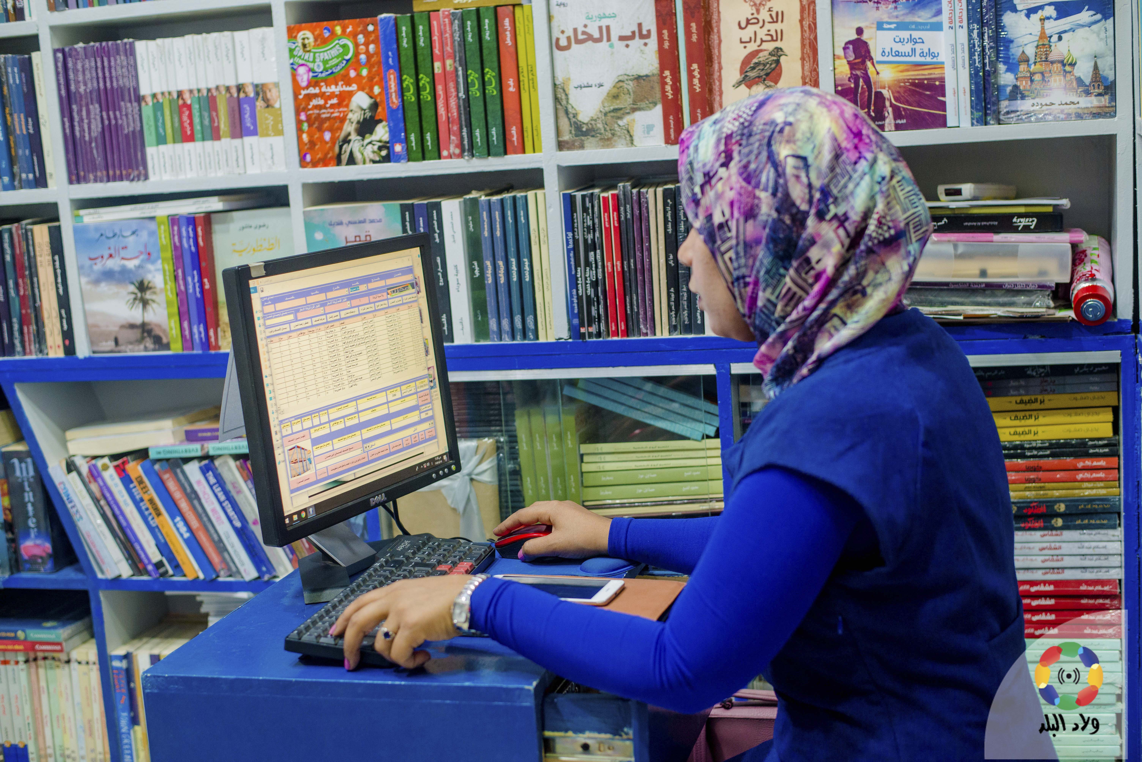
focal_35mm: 50
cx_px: 571
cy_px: 381
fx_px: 1587
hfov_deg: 39.6
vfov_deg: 27.0
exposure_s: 1/50
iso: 1250
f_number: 1.8
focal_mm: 50
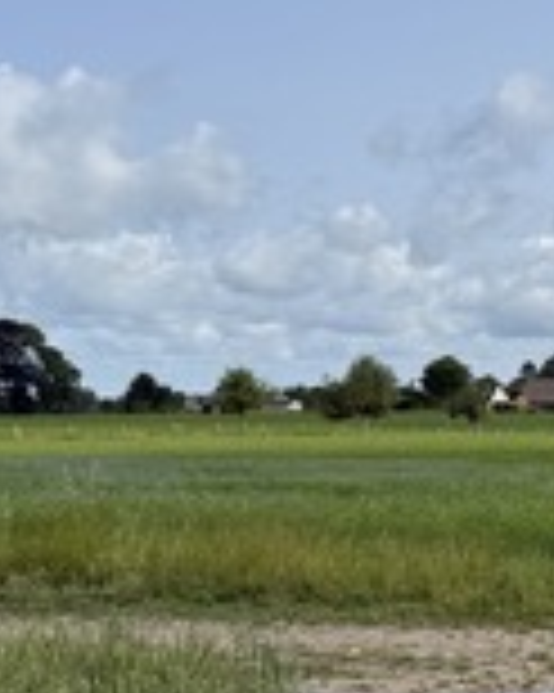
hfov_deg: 17.7
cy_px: 713
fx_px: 1559
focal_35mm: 76
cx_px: 874
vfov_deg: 23.9
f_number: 1.78
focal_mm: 6.76
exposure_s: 1/5714
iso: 80
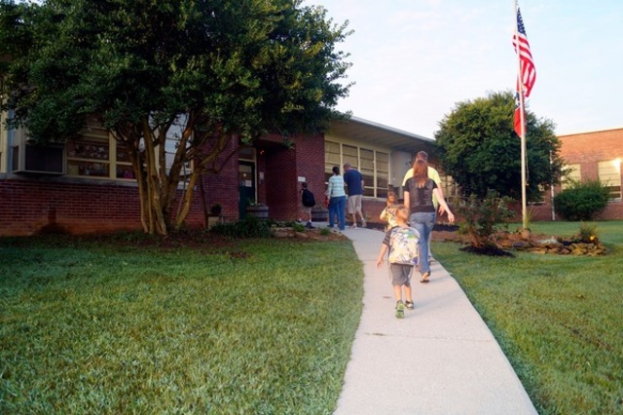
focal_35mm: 27
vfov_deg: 47.9
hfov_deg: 67.4
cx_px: 312
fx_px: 467
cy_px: 208
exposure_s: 1/160
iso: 125
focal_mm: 18
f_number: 4
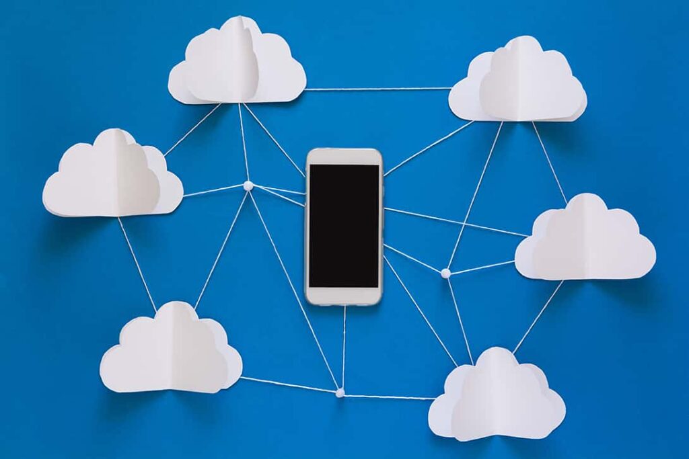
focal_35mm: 60
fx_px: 1148
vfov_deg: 22.6
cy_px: 230
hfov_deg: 33.4
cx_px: 344
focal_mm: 40
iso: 100
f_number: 8
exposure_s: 1/3
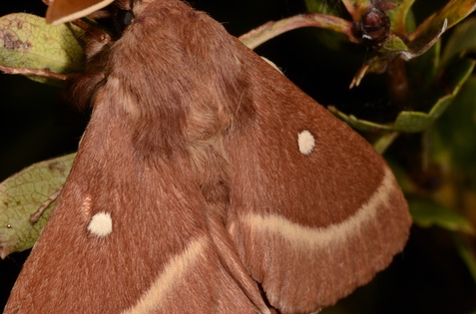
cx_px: 198
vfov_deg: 6.4
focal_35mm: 212
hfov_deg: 9.7
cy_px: 171
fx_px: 2793
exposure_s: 1/60
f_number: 22
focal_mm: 85
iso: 100
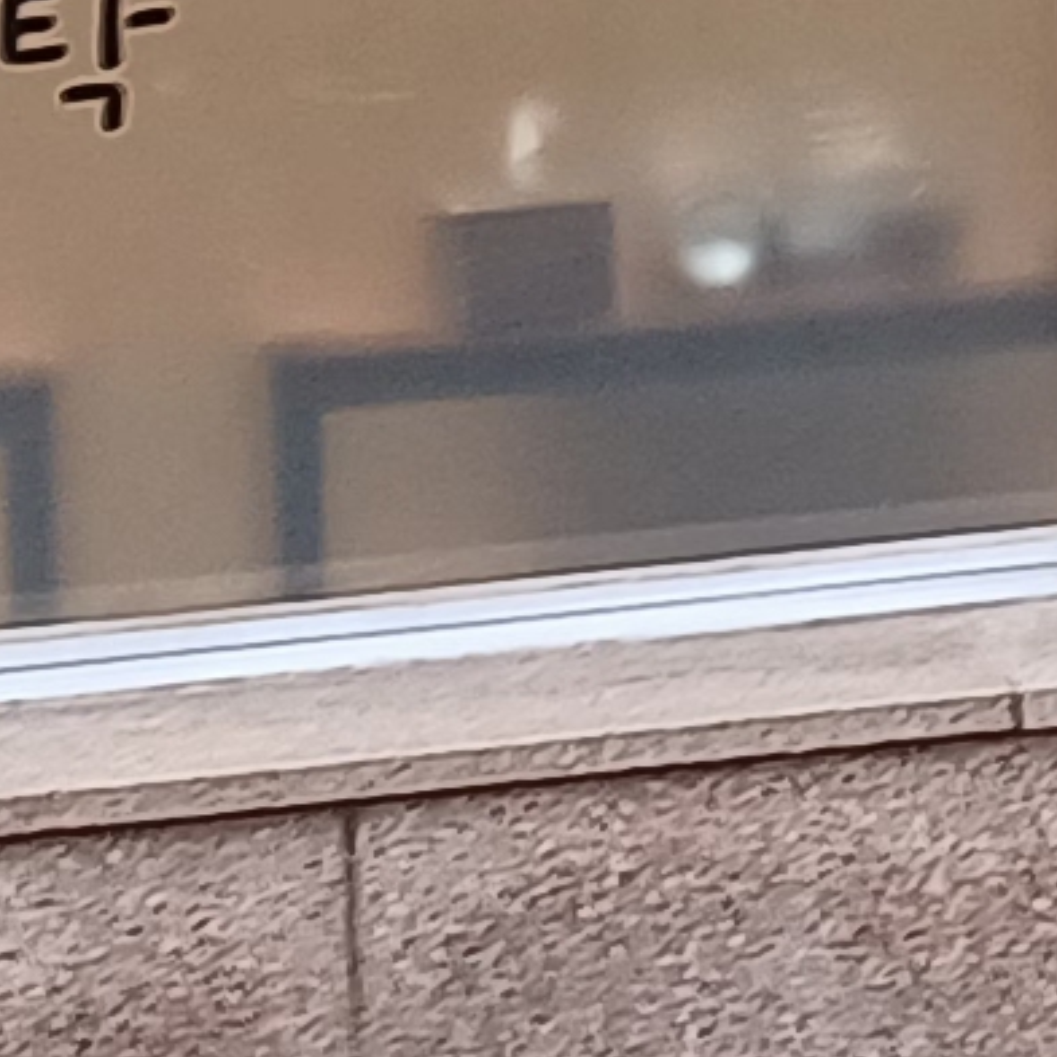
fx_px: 7151
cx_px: 1361
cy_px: -960
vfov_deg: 8.1
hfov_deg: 8.3
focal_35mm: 207
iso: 64
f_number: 1.8
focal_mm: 5.06
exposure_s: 1/60
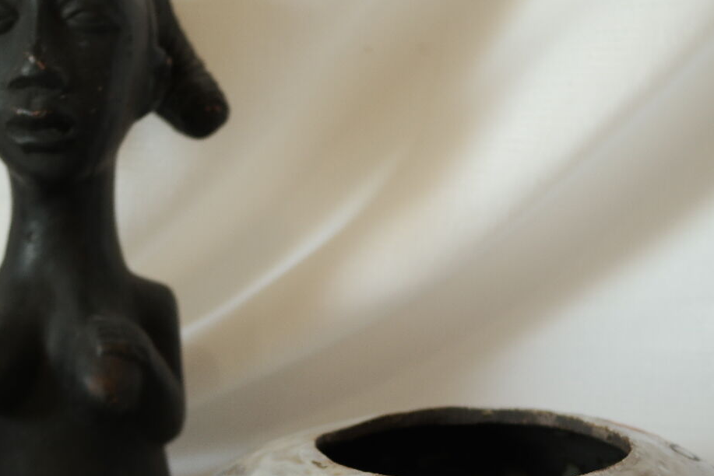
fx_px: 1607
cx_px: 359
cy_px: 359
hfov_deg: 25.1
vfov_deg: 16.8
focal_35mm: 81
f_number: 6.3
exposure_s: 1/30
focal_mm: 28
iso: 200
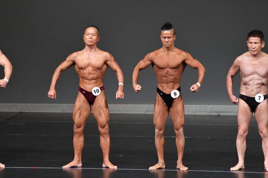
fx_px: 2567
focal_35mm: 345
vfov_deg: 4.0
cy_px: 89
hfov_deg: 6.0
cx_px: 134
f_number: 5.6
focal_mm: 230
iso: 4000
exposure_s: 1/400
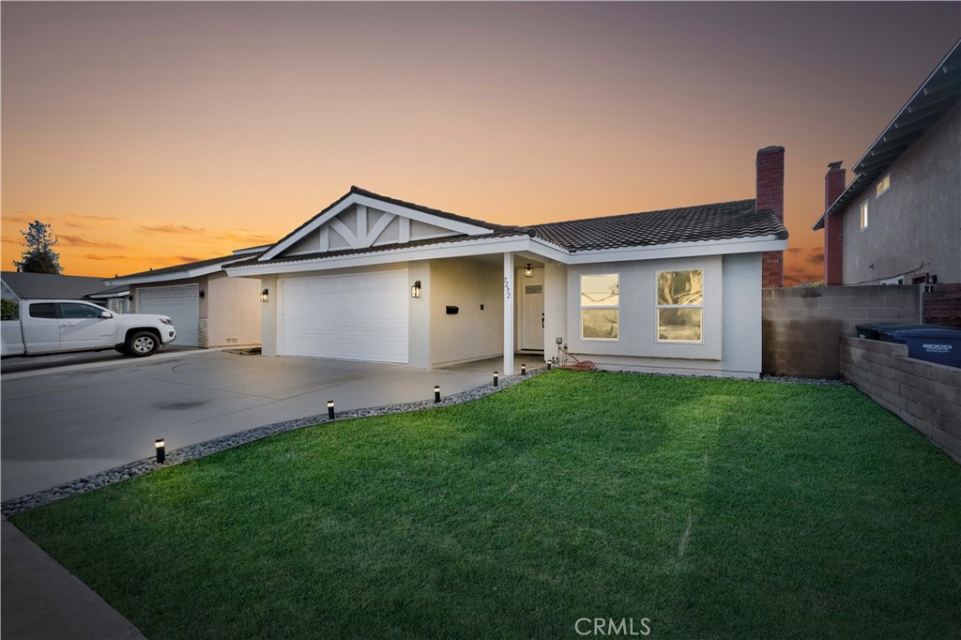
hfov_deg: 100.4
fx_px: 400
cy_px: 320
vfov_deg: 77.3
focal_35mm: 15
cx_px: 480
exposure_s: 1/600
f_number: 8
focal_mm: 10
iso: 800
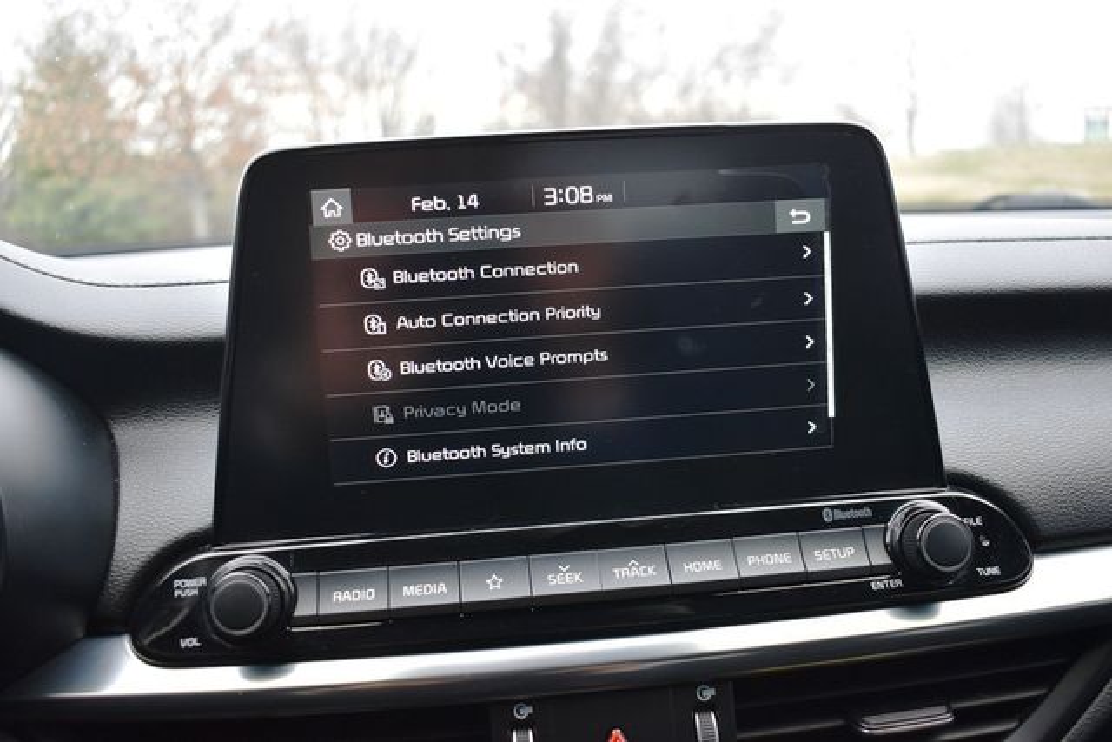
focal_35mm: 32
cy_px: 371
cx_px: 556
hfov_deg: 59.5
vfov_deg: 41.7
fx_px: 973
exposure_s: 1/125
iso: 800
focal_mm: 21
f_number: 3.8
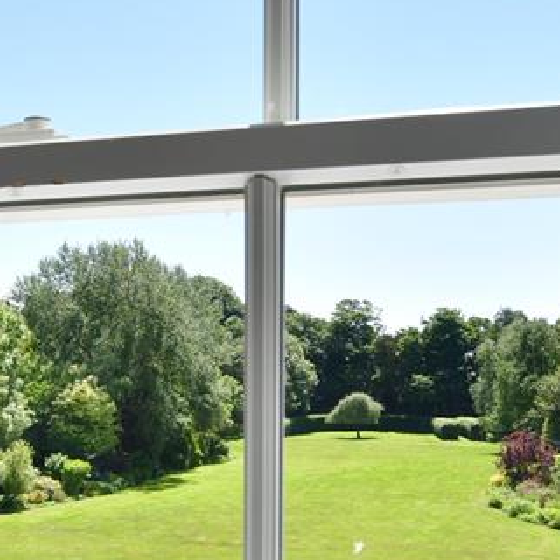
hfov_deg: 34.2
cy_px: 363
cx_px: 166
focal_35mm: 49
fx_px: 897
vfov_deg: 34.4
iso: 200
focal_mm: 12
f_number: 8
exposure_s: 1/250
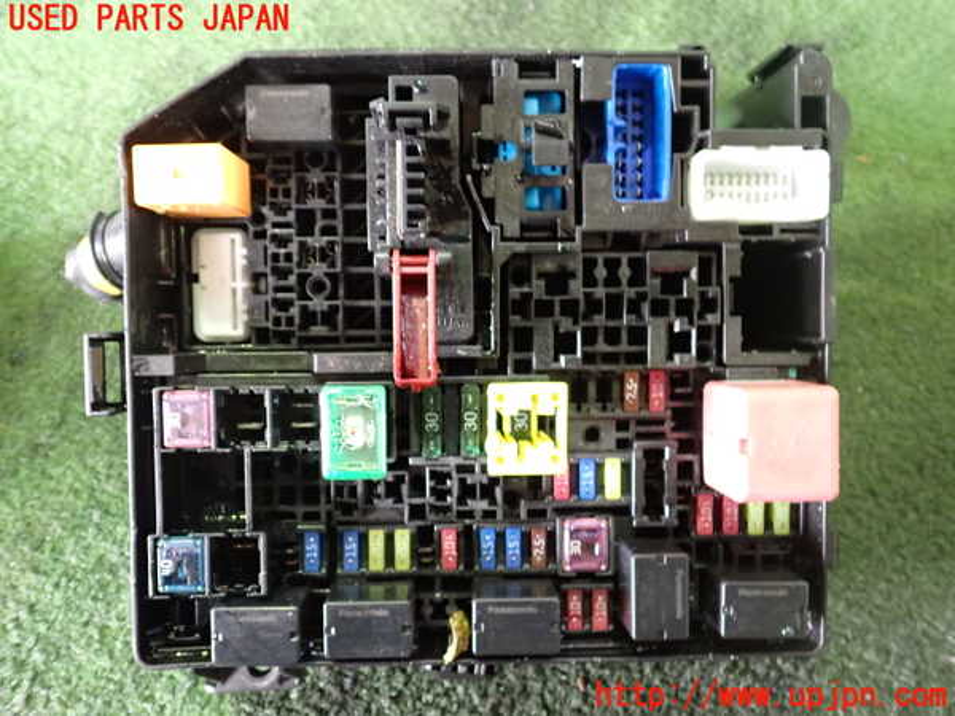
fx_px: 828
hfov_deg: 60.0
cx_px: 478
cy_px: 358
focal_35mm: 30
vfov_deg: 46.8
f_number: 2.3
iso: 800
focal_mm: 5.4
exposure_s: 1/30
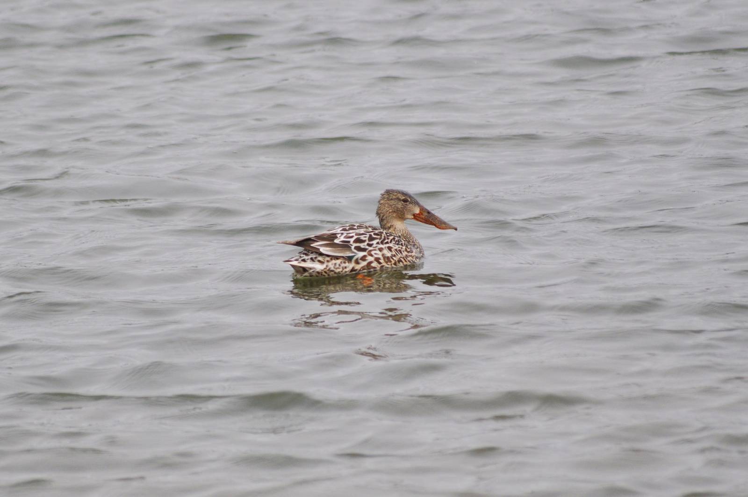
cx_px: 374
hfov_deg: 4.6
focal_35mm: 450
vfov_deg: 3.0
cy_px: 248
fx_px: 9339
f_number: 5.6
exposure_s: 1/1000
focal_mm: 300
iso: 400
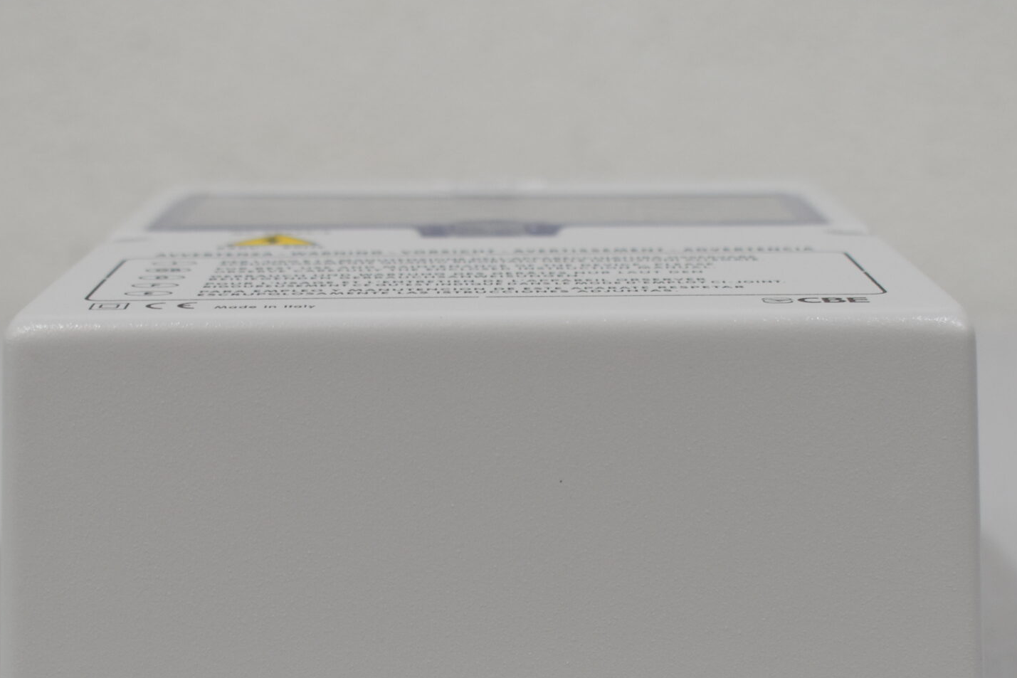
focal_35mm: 86
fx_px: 2430
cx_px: 502
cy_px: 546
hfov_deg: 23.6
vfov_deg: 15.8
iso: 360
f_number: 5.6
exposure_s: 1/125
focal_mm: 32
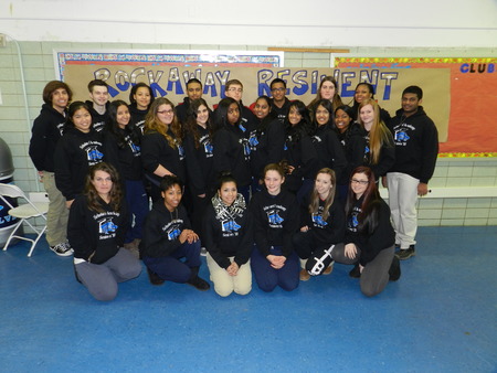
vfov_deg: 54.9
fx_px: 359
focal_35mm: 25
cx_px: 248
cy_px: 186
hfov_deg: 69.4
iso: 250
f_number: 3.5
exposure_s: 1/30
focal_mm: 4.5
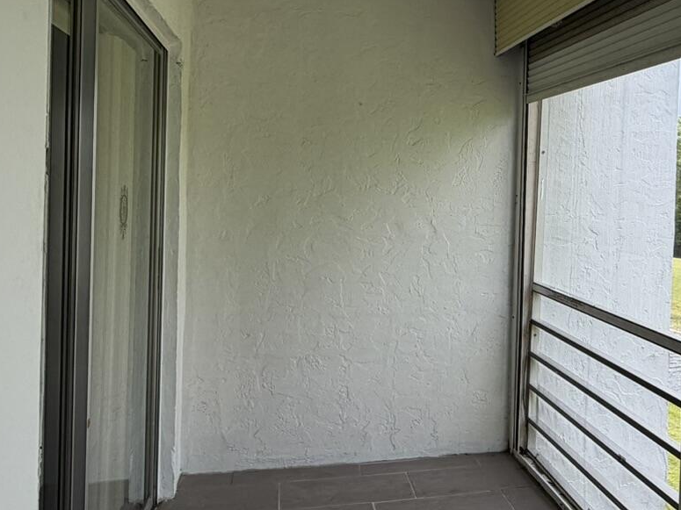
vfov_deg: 38.5
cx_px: 508
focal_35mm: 37
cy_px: 202
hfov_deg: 48.3
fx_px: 728
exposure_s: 1/276
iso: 50
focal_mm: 2.22
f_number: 2.2
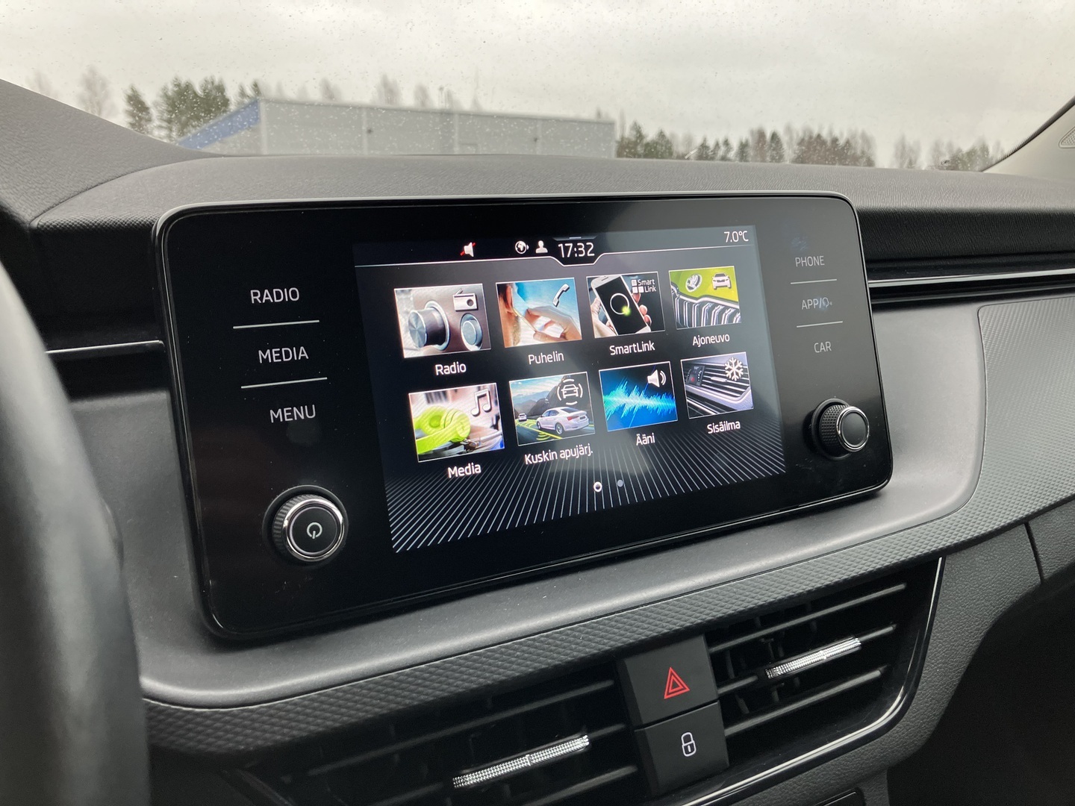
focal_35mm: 28
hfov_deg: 63.4
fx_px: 870
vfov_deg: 49.7
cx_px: 538
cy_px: 403
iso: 80
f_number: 1.8
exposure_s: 1/111
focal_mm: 3.99
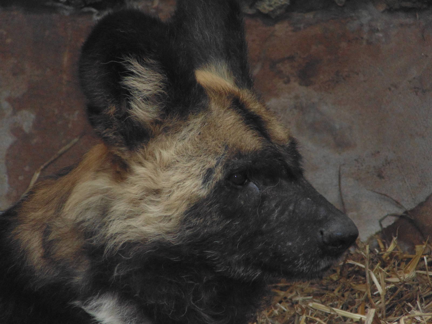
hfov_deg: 4.1
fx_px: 6078
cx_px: 216
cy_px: 162
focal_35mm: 487
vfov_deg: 3.1
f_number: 5.9
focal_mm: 87.3
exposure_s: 1/60
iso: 320
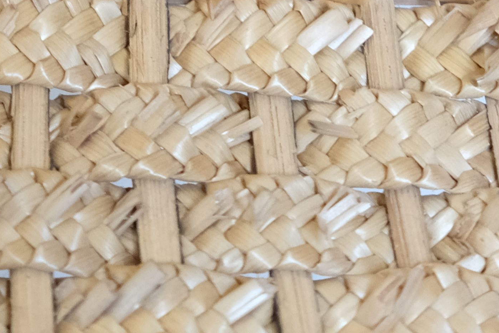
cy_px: -321
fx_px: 3493
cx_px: 220
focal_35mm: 252
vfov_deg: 5.4
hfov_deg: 8.2
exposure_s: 1/60
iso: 2500
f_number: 4
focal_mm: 39
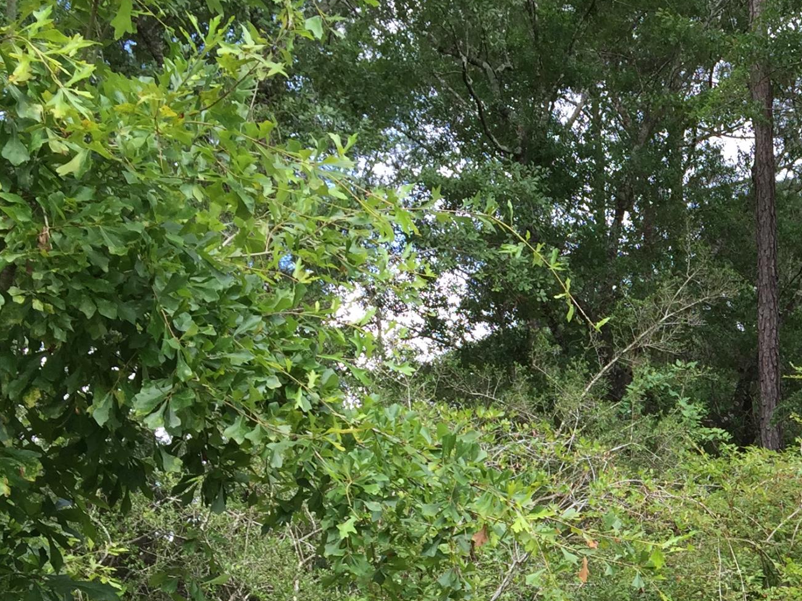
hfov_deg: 26.4
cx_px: 906
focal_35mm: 67
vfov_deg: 21.4
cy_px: 549
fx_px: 1552
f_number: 2.2
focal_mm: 4.15
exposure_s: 1/215
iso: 32
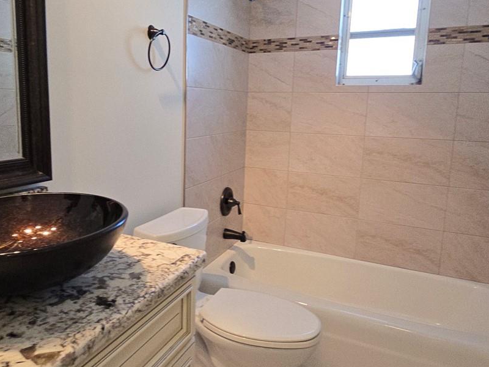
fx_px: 367
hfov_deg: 66.6
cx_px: 194
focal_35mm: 26
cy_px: 160
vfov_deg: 52.9
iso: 125
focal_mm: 2.2
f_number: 2.2
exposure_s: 1/60
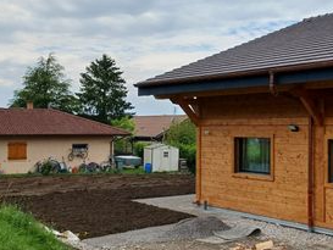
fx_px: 529
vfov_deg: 26.6
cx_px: 262
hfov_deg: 34.0
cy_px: 135
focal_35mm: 55
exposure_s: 1/1095
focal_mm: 4.65
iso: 50
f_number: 1.8
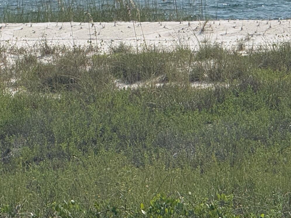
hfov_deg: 5.5
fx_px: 3044
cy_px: 5
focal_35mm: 362
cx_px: 153
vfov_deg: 4.1
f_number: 2.8
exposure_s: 1/3195
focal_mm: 15.66
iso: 50
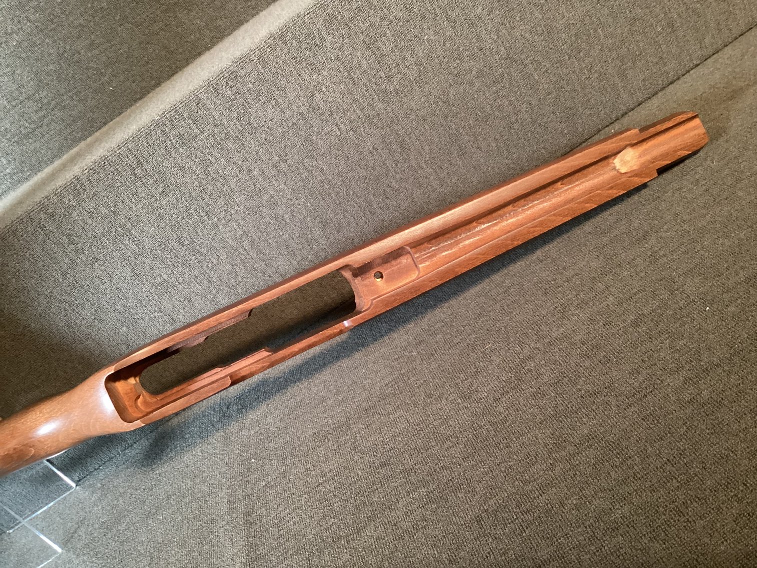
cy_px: 284
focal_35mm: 31
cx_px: 378
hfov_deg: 58.3
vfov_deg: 45.4
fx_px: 678
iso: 500
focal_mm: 3.3
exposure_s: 1/30
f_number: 2.4
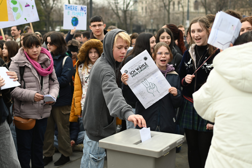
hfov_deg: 38.2
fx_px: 364
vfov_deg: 26.0
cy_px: 84
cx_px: 126
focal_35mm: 52
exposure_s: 1/640
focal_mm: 35
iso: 100
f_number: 2.2
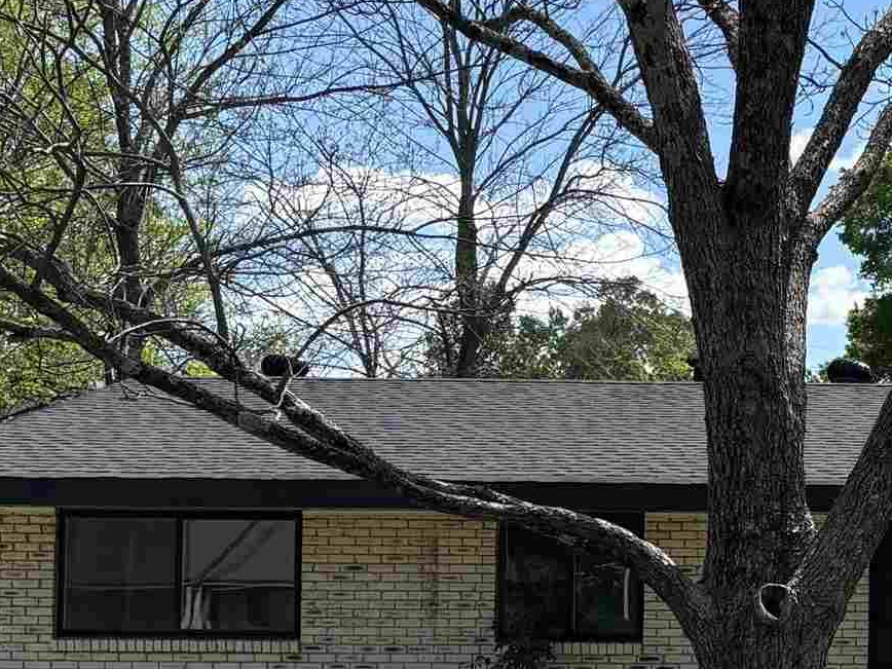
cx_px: 1058
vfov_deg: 15.9
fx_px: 2371
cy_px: 547
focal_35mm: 92
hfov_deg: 20.0
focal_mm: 5.96
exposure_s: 1/1984
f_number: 1.6
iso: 50
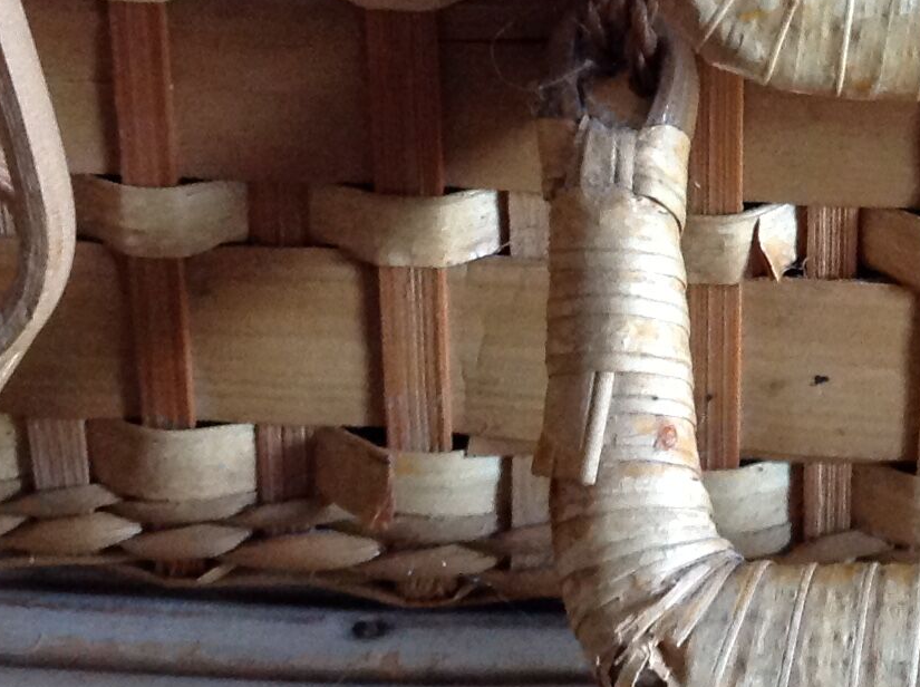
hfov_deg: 17.2
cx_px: 1057
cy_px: -129
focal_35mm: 110
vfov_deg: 13.1
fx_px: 2919
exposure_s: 1/15
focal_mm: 4.28
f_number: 2.4
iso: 250
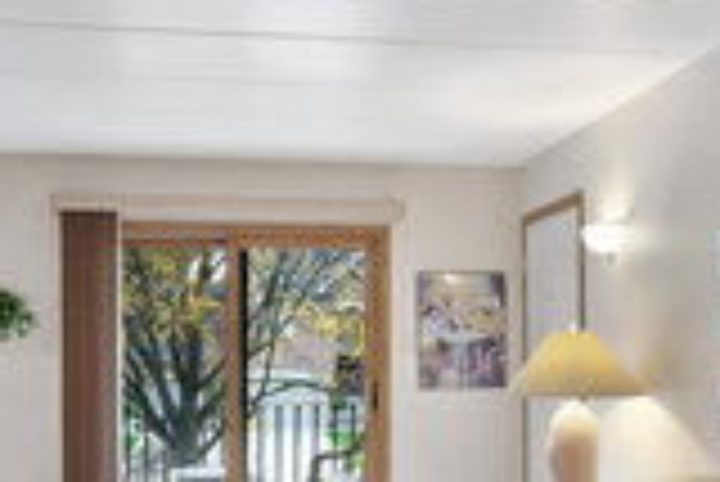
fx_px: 901
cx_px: 382
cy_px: 338
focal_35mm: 45
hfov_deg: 43.5
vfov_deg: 29.6
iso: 200
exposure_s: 1/2.5
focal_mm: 10
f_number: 7.1
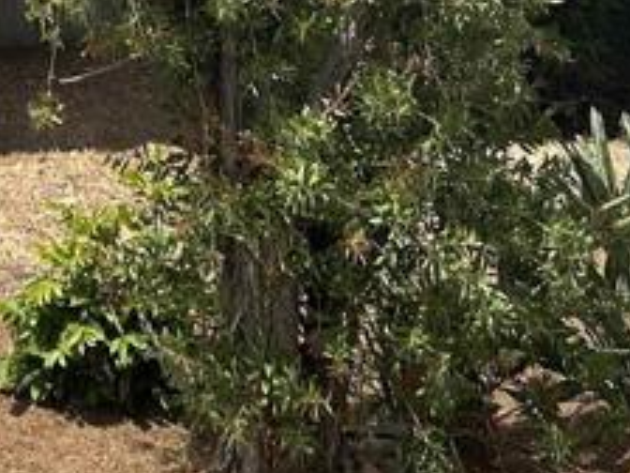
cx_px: -411
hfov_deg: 14.9
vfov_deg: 10.9
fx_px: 2166
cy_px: -591
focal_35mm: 119
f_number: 1.5
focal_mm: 5.7
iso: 50
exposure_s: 1/5882
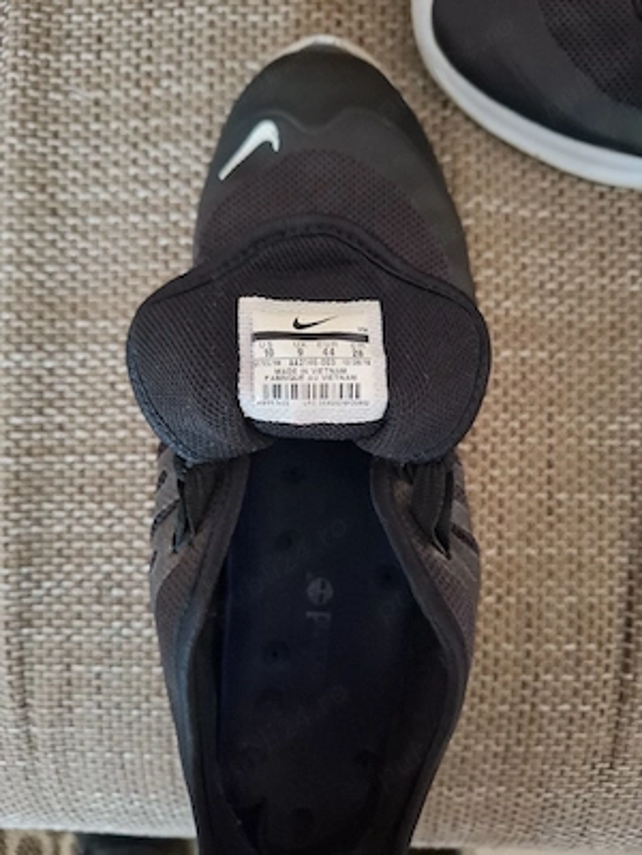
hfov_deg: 58.9
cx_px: 321
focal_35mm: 23
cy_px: 428
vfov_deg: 73.9
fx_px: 569
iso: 1000
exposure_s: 1/20
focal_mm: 5.54
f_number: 1.8
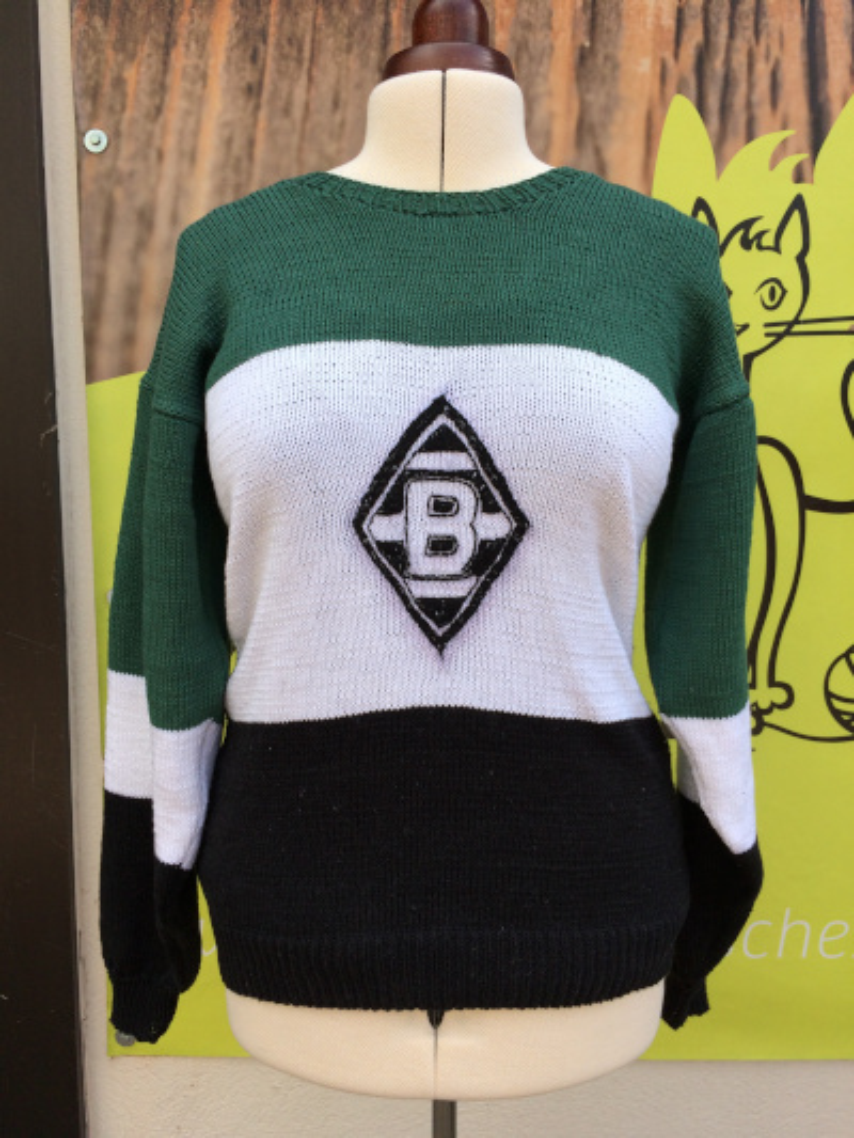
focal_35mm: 29
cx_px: 427
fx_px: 954
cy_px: 569
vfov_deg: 61.6
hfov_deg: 48.2
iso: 32
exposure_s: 1/789
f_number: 2.2
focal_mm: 4.15
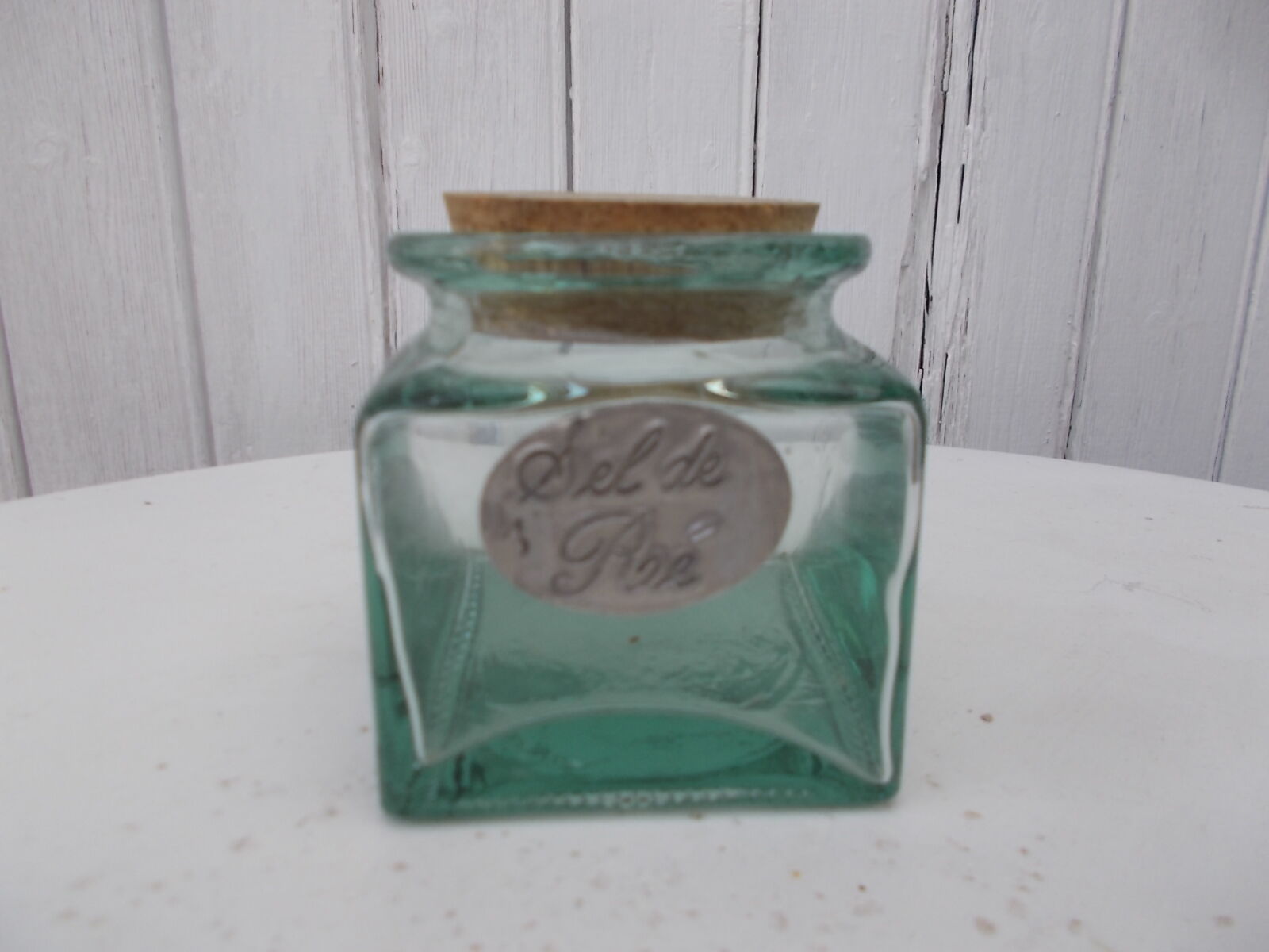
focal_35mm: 26
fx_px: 953
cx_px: 634
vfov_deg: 53.1
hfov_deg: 67.3
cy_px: 476
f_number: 3.2
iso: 80
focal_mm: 4.6
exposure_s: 1/250
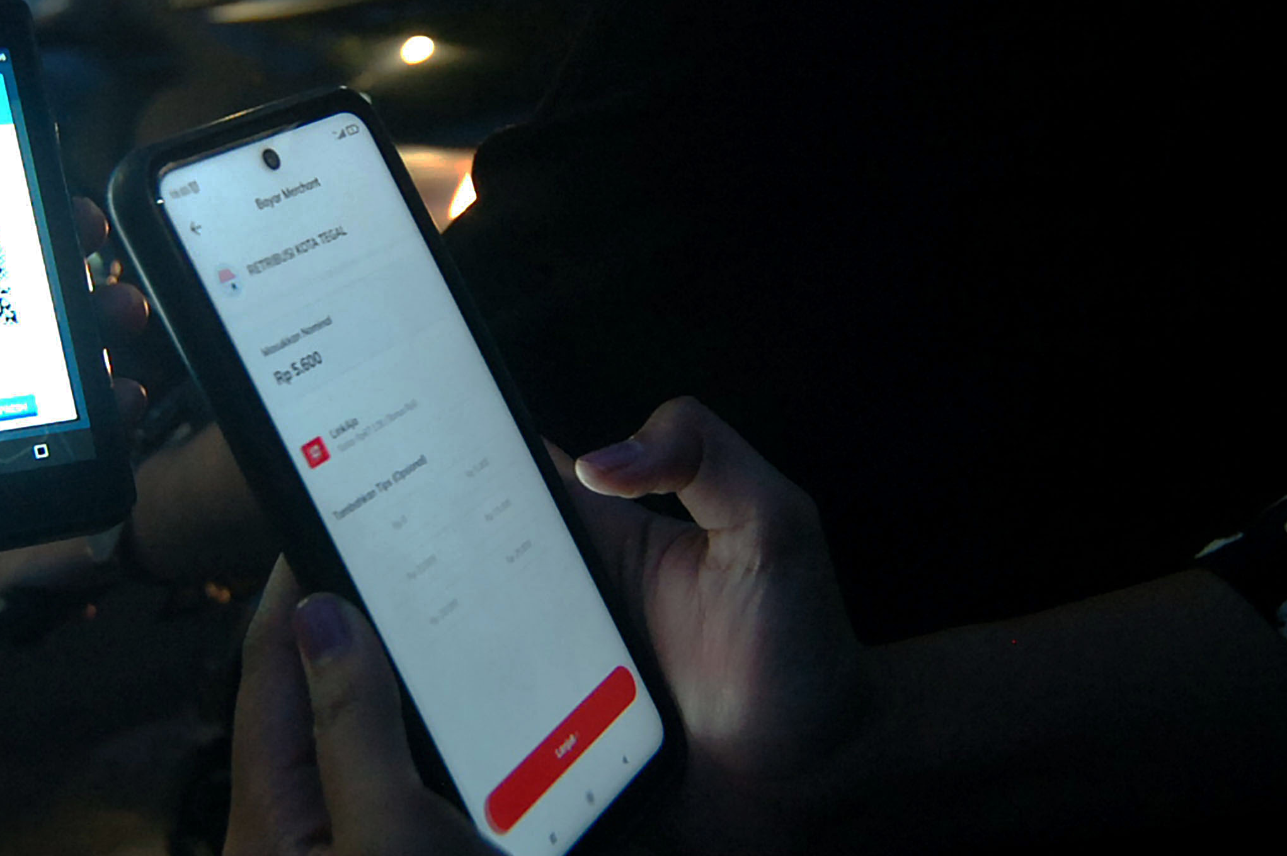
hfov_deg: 41.2
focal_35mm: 47
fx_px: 1679
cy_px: 404
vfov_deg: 28.6
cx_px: 389
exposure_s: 1/15
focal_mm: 16
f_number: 4
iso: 800
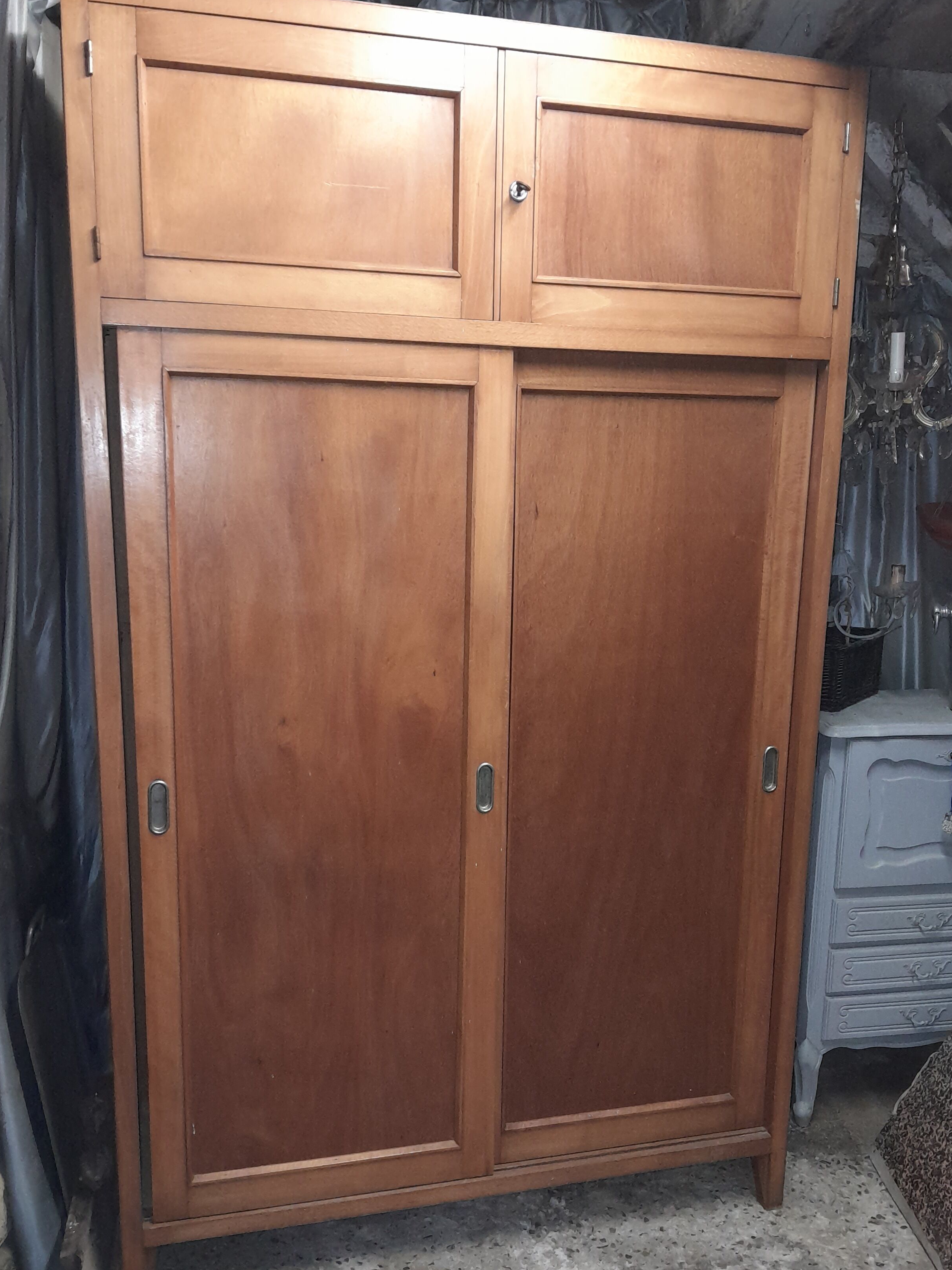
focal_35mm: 33
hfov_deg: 42.9
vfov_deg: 55.1
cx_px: 527
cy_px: 732
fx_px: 1210
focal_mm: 3.98
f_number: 1.8
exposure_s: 1/33
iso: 500
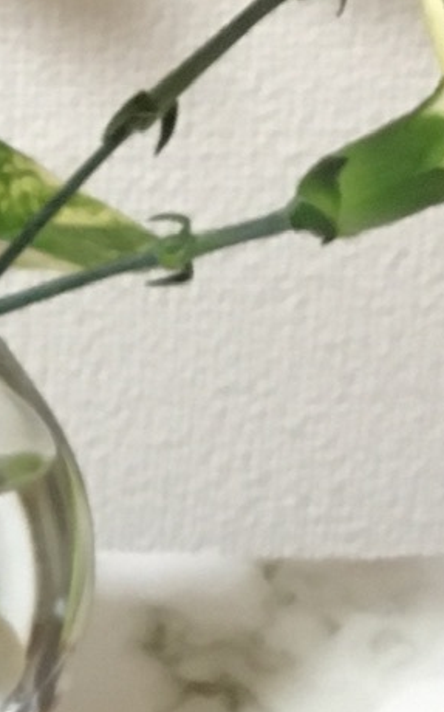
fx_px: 2656
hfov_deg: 9.2
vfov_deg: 15.0
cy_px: 717
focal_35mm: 137
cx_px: -313
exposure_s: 1/17
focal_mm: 4.15
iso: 250
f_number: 2.2
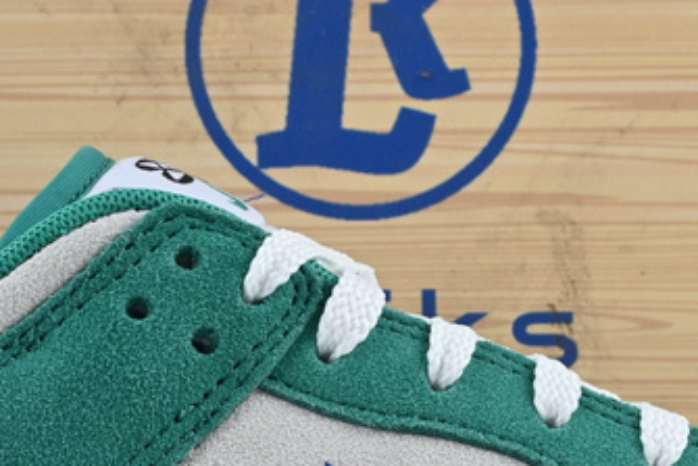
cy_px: 580
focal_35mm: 164
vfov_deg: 8.3
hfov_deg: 12.5
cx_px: 338
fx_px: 3176
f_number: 10
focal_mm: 30.5
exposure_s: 1/20
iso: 100
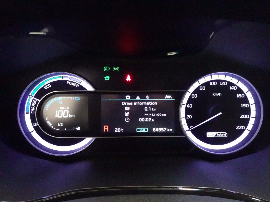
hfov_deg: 71.6
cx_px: 135
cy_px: 101
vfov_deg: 56.8
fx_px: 187
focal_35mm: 24
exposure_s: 1/20
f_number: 3.5
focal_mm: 4.25
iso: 3200
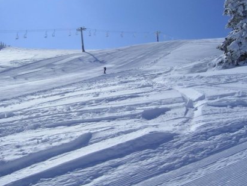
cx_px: 105
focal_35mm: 42
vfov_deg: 34.4
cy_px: 83
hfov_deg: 44.6
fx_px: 300
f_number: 4.8
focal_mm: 5.6
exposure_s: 1/1984
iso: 50
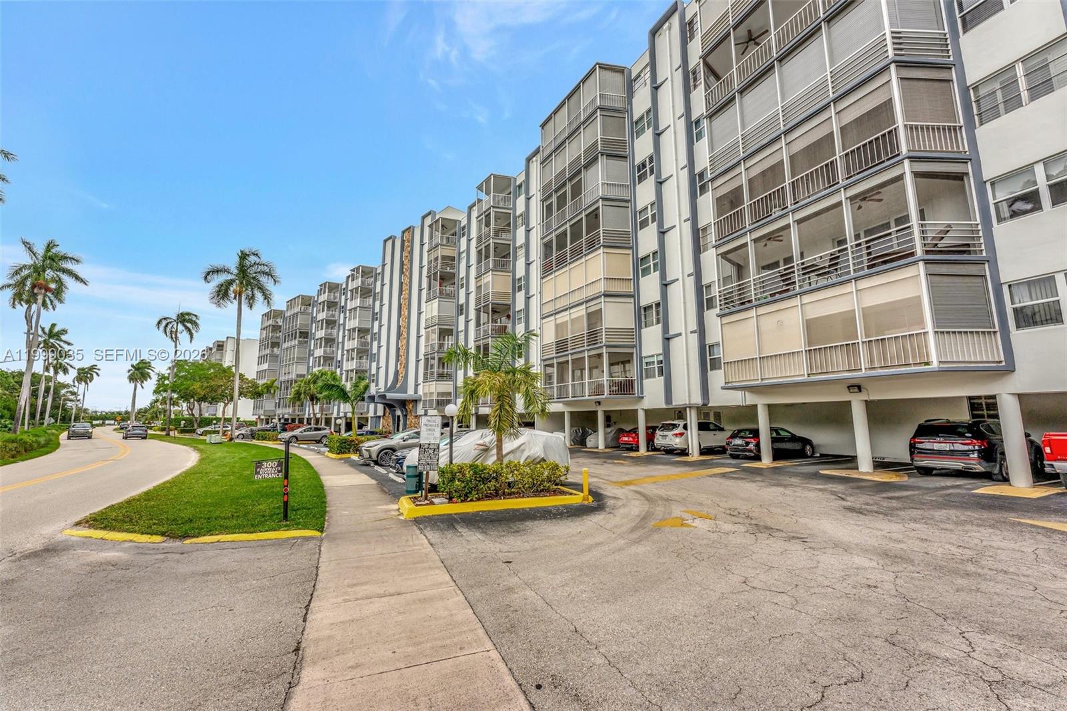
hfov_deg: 104.3
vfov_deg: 81.2
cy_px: 356
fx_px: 415
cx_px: 534
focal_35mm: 14
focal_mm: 14
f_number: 7.1
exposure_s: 1/1000
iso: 400
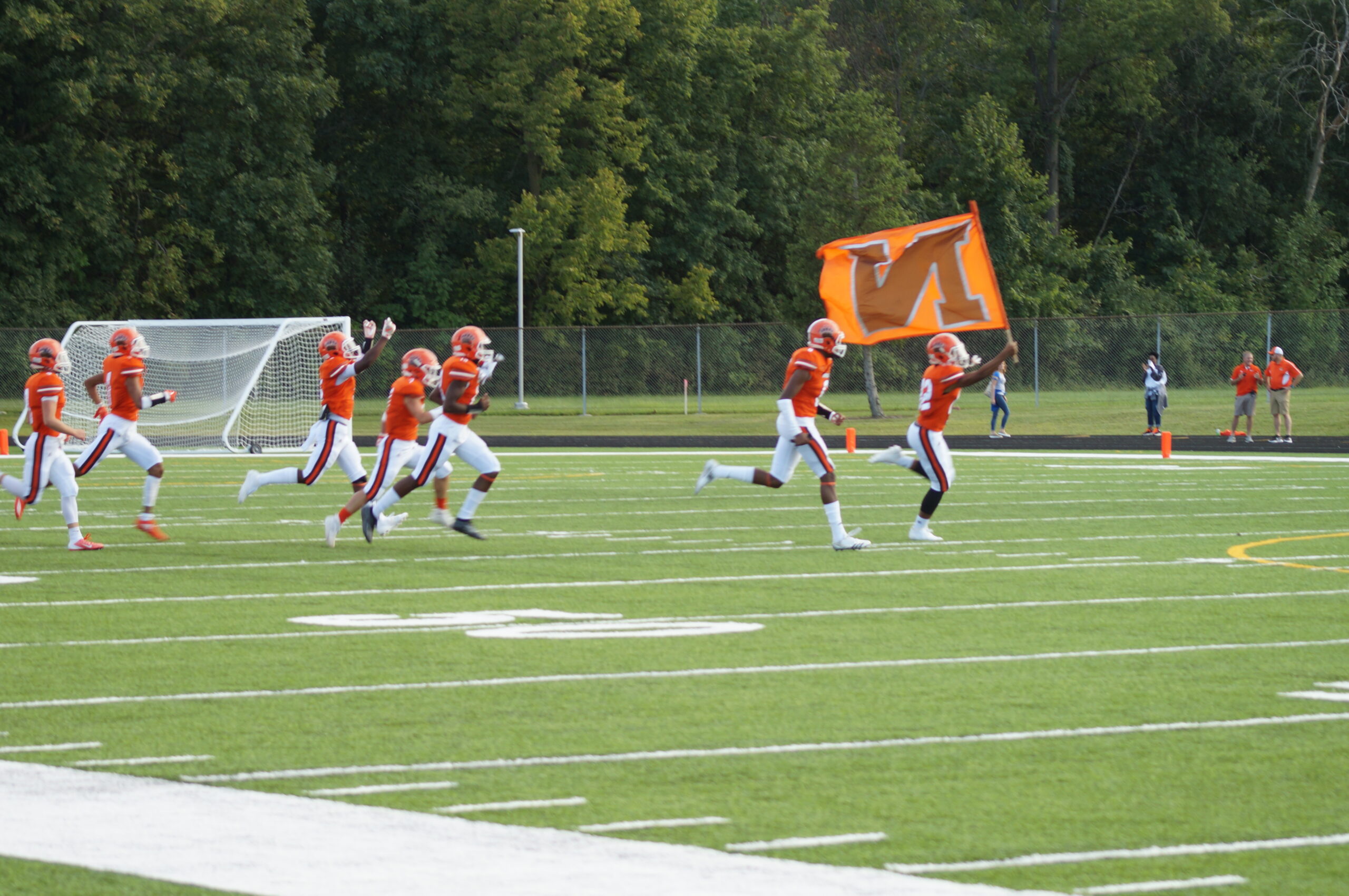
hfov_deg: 15.2
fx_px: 5053
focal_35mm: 135
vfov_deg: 10.1
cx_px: 674
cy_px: 448
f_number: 5
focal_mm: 90
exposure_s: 1/160
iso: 160
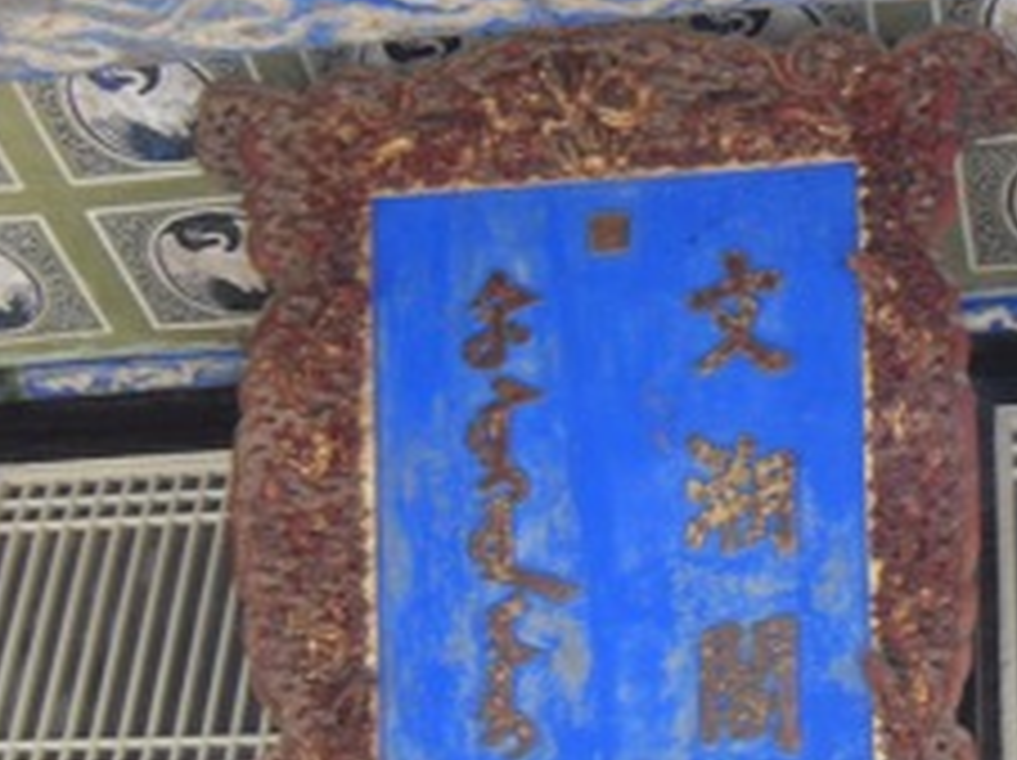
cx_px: 828
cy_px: 580
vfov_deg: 19.2
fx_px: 2230
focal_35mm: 76
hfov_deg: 25.2
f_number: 3.5
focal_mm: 6.6
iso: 400
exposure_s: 1/45
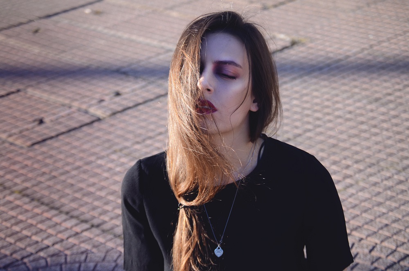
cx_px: 204
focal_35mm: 90
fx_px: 1020
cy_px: 136
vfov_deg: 15.1
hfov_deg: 22.7
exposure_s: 1/500
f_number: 5.6
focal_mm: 60
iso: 200
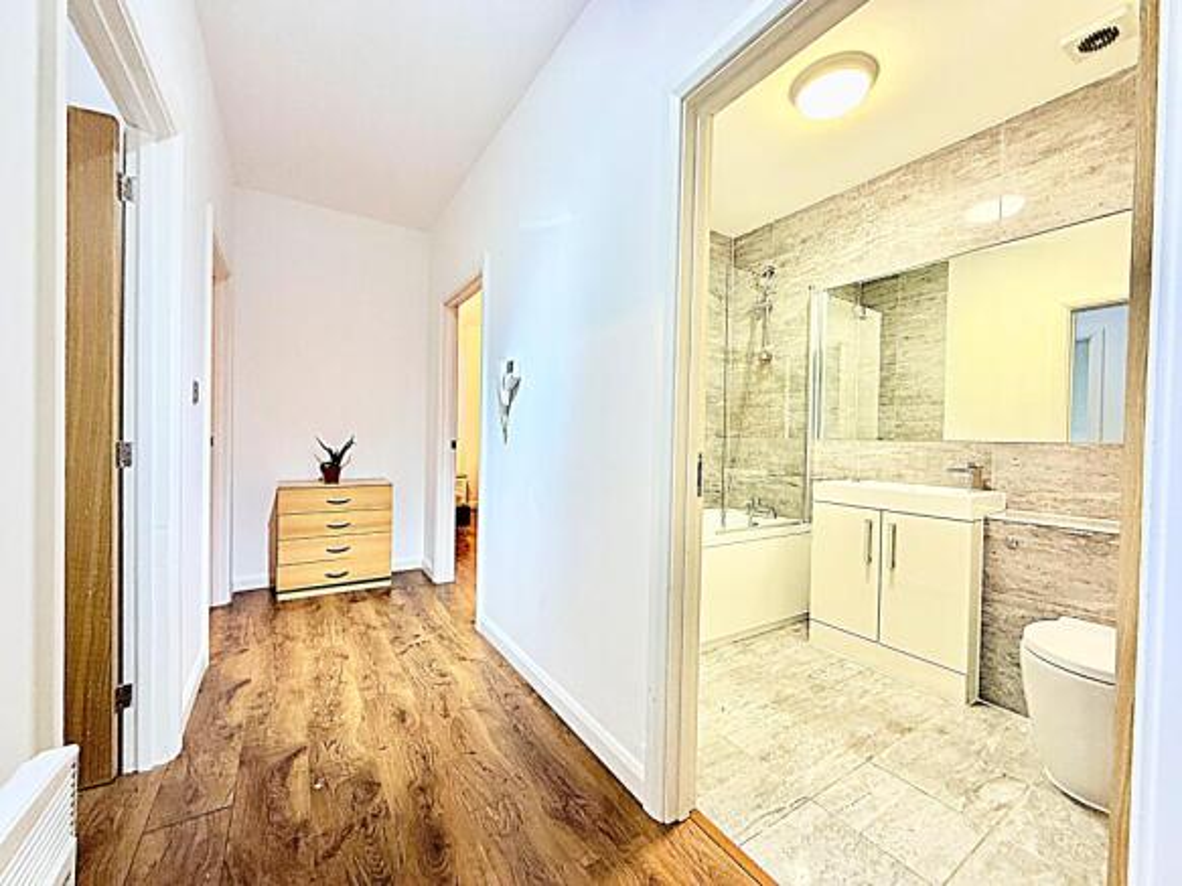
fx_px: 478
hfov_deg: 102.1
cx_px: 591
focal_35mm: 14
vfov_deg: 85.7
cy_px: 443
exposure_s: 1/50
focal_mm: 2.22
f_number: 2.2
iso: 250
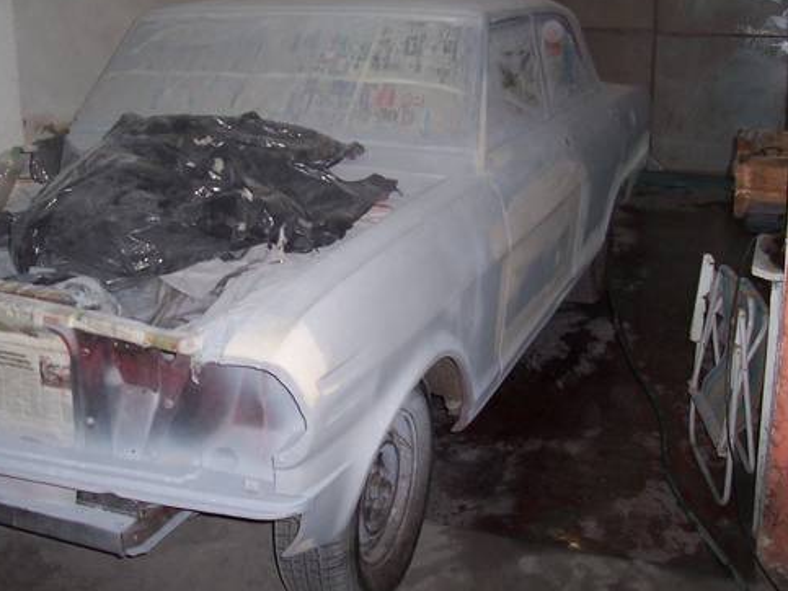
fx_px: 1047
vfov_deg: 31.5
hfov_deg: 41.2
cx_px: 339
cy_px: 266
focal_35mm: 46
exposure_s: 1/60
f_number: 2.8
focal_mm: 5.6
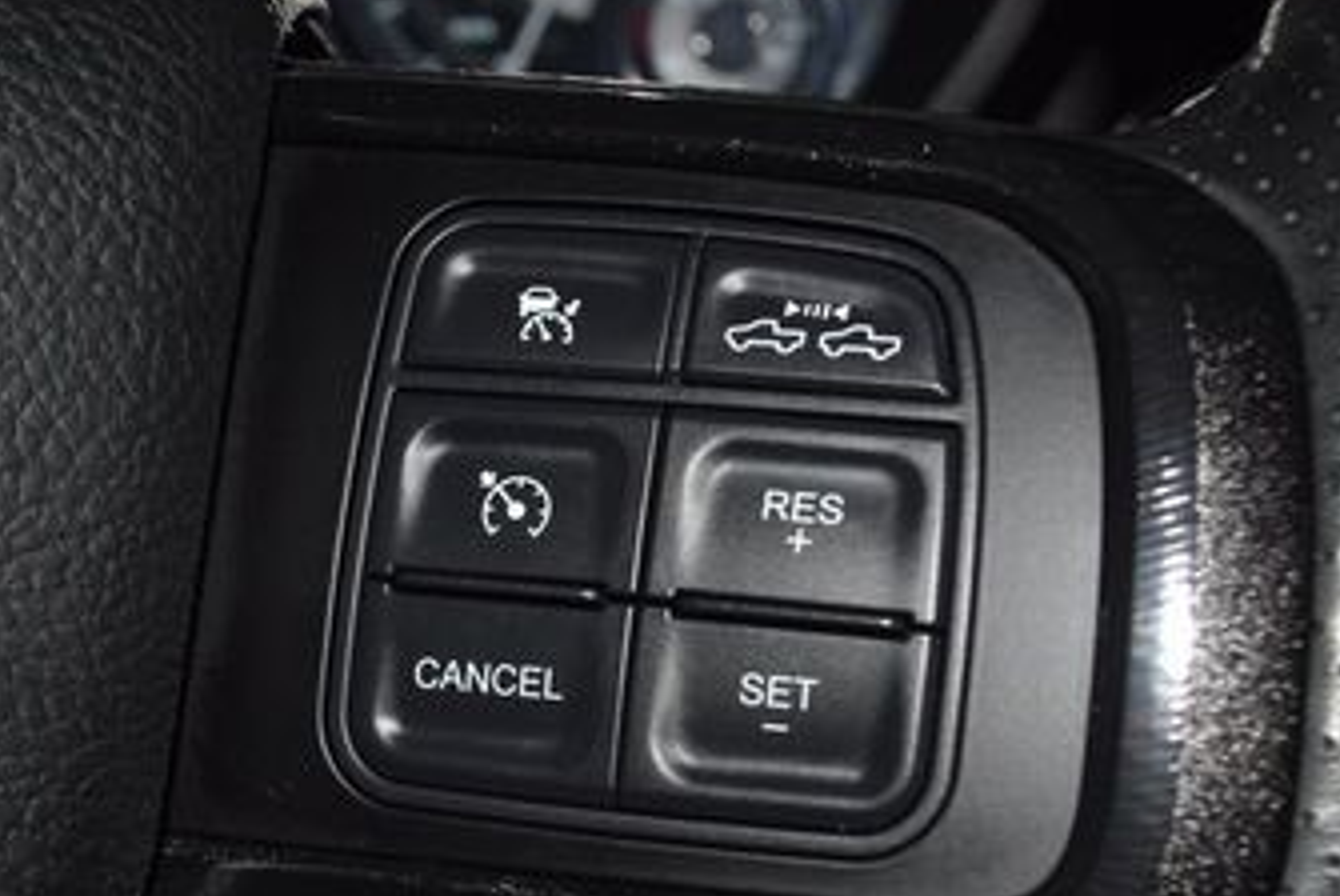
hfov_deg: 31.8
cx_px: 556
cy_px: 734
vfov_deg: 21.3
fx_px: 2347
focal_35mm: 63
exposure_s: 1/60
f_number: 8
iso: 100
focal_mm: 22
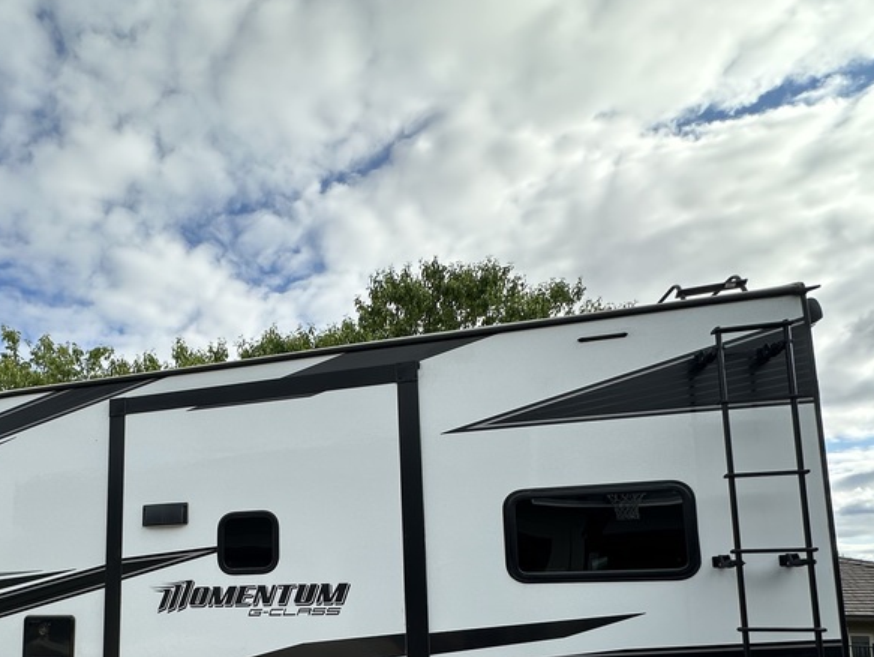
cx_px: 249
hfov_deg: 68.2
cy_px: 552
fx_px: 606
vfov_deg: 52.1
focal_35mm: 24
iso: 40
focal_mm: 2.22
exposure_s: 1/972
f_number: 2.2
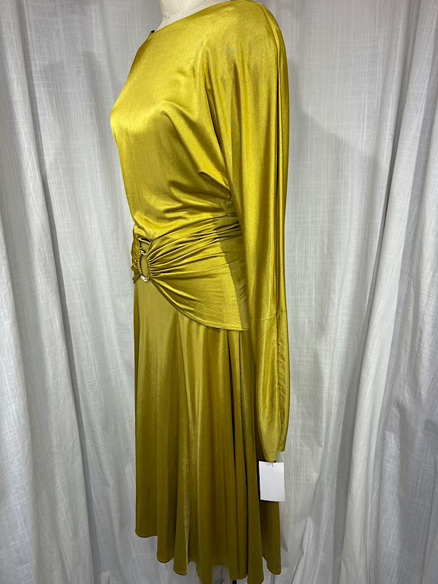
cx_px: 222
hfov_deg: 53.1
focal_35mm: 26
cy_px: 290
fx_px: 439
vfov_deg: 67.3
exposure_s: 1/142
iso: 32
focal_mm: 5.1
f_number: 1.6
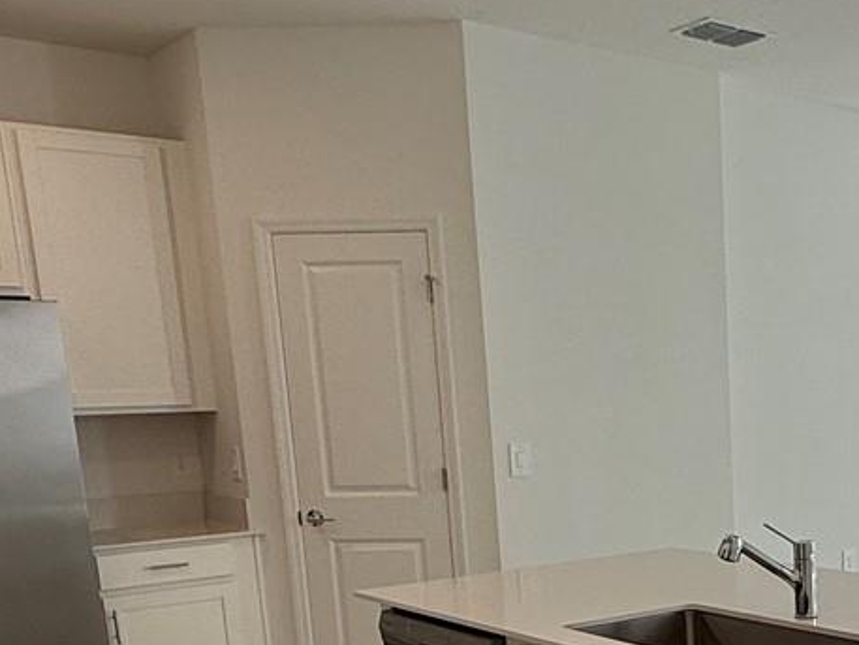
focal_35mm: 49
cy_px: 619
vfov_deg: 28.2
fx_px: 1216
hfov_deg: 35.6
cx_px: 838
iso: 64
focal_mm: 2.22
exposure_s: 1/141
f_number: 2.2
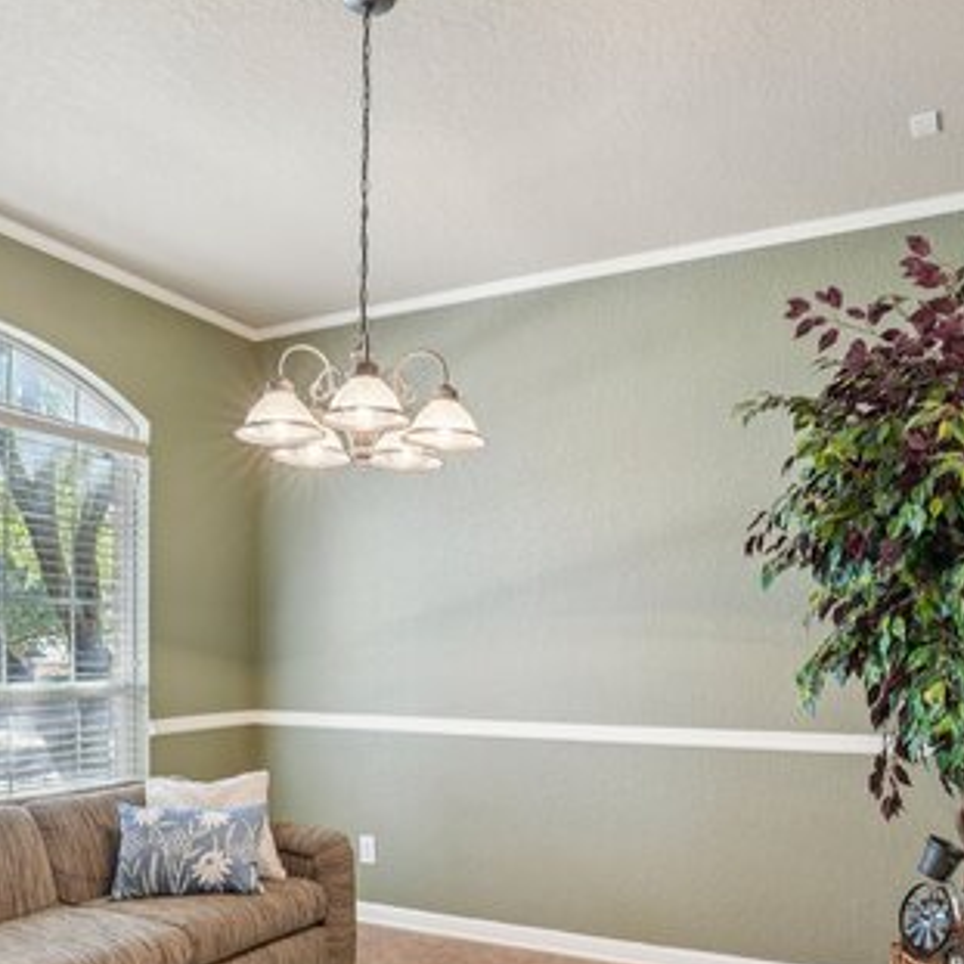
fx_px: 882
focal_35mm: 28
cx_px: 493
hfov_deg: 57.3
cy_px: 643
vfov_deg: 56.1
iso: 400
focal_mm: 16
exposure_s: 1/6
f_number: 8
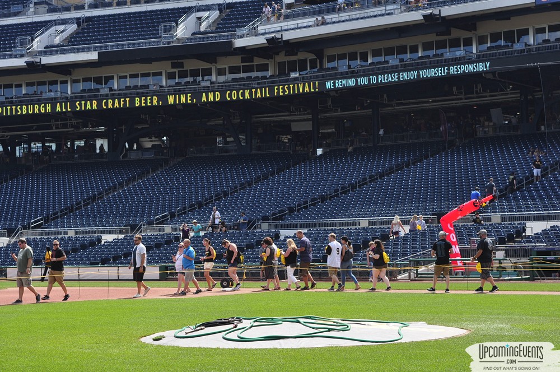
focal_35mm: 75
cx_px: 280
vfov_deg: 18.1
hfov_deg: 27.0
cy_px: 186
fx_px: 1165
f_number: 5
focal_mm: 50
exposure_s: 1/640
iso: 200
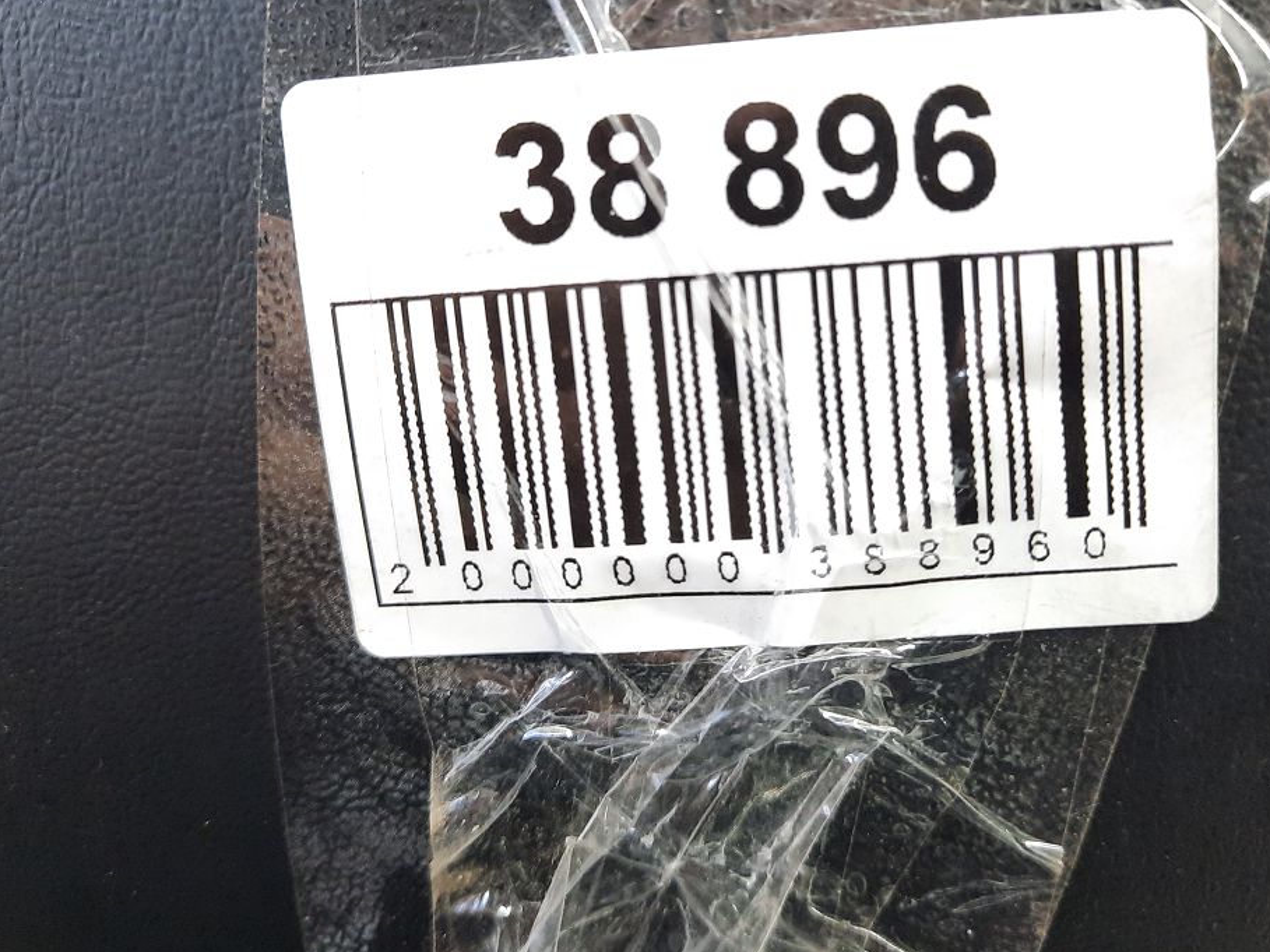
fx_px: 1211
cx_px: 720
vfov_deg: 42.6
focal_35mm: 33
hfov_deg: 55.2
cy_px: 357
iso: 320
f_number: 2
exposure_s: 1/50
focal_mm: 4.6
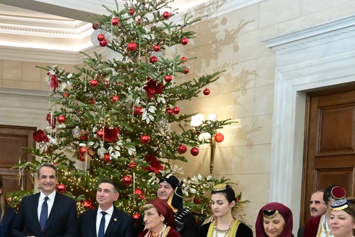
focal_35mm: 67
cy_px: 233
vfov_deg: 19.8
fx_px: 661
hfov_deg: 29.8
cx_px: 116
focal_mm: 21
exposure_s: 1/400
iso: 6400
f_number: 5.6
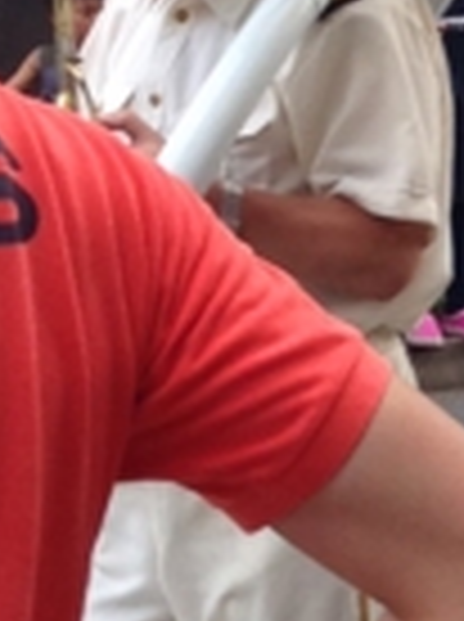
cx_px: 1261
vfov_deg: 8.1
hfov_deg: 5.7
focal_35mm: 245
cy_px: 202
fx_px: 4392
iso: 50
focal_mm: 4.12
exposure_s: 1/284
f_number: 2.4
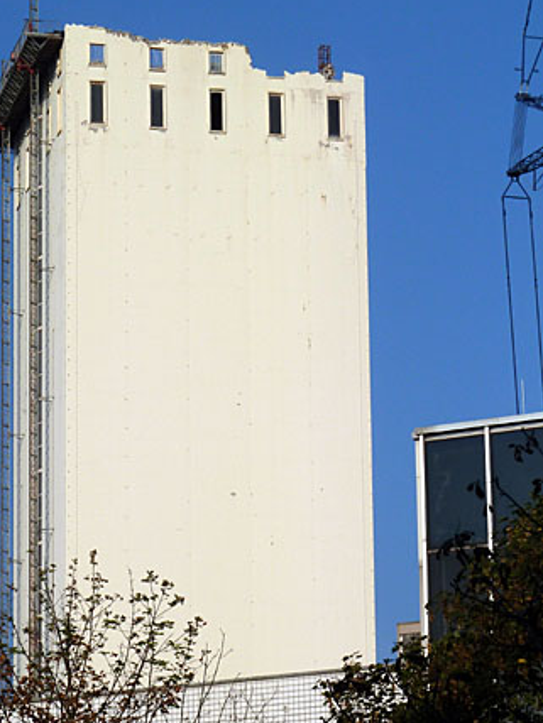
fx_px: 3493
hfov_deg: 8.9
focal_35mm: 167
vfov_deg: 11.8
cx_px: 164
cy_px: 407
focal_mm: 19.5
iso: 80
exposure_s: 1/800
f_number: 5.6
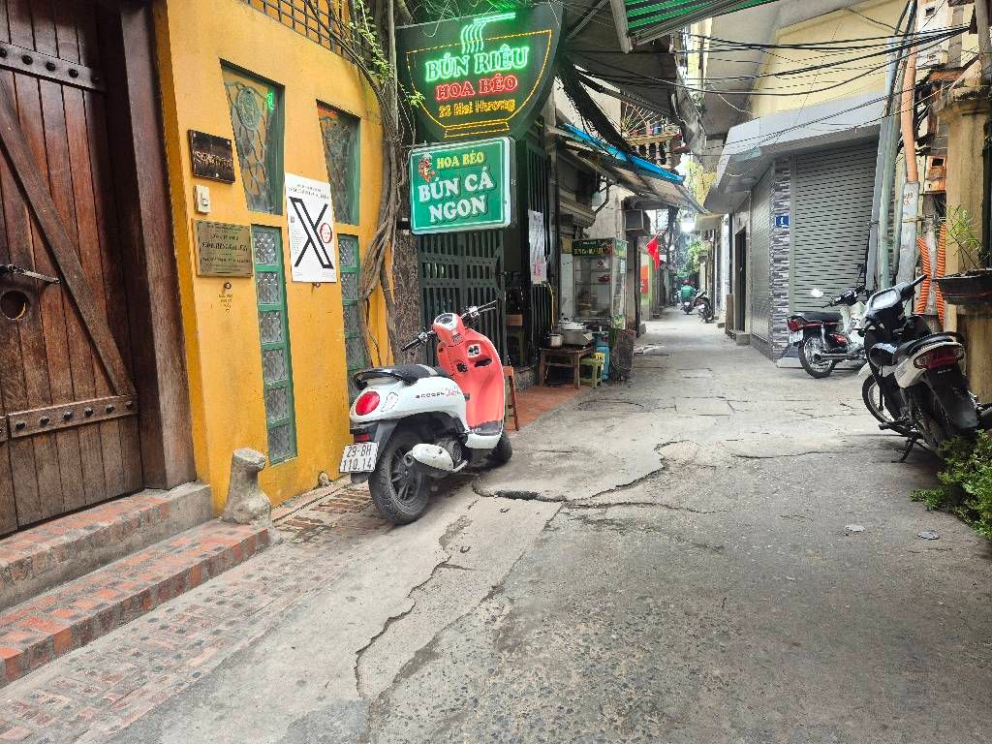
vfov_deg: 58.9
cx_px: 496
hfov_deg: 73.9
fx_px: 659
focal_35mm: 23
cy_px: 372
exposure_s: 1/180
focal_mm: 5.4
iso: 80
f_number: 1.8
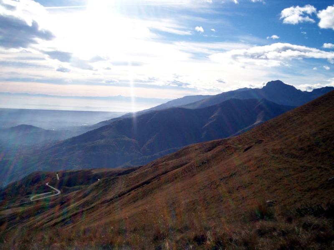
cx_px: 167
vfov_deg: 39.7
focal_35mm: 36
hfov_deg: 51.4
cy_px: 125
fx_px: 347
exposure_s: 1/1079
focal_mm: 5.9
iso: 100
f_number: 4.5
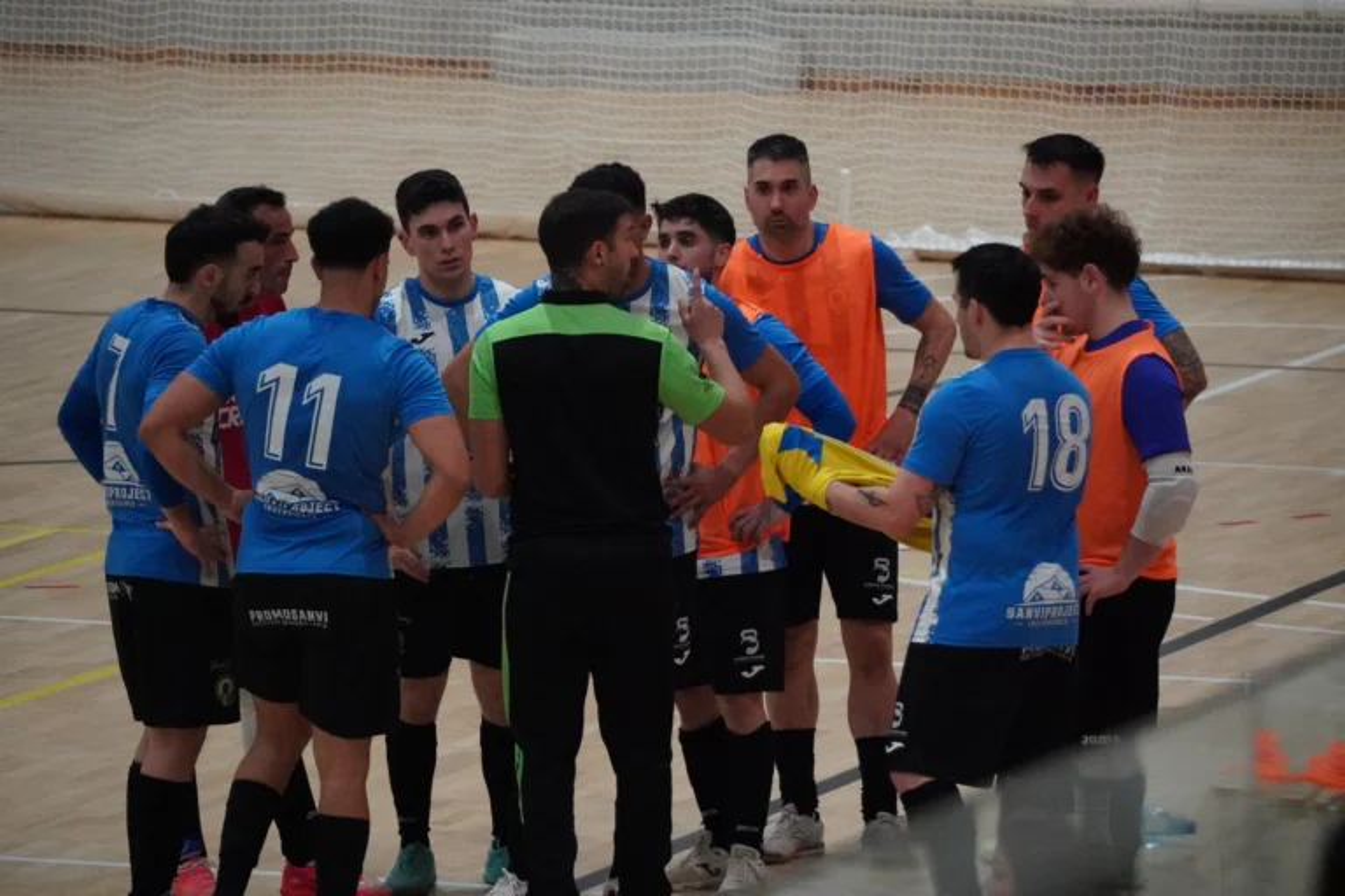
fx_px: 14065
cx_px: 672
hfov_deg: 5.5
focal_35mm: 376
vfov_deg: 3.7
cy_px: 448
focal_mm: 251
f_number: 6.3
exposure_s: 1/800
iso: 10000
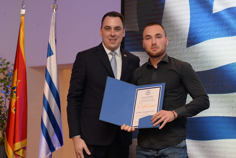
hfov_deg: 26.6
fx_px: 498
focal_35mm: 76
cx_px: 116
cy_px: 74
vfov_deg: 18.0
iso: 800
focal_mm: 70
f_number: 5.6
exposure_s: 1/125
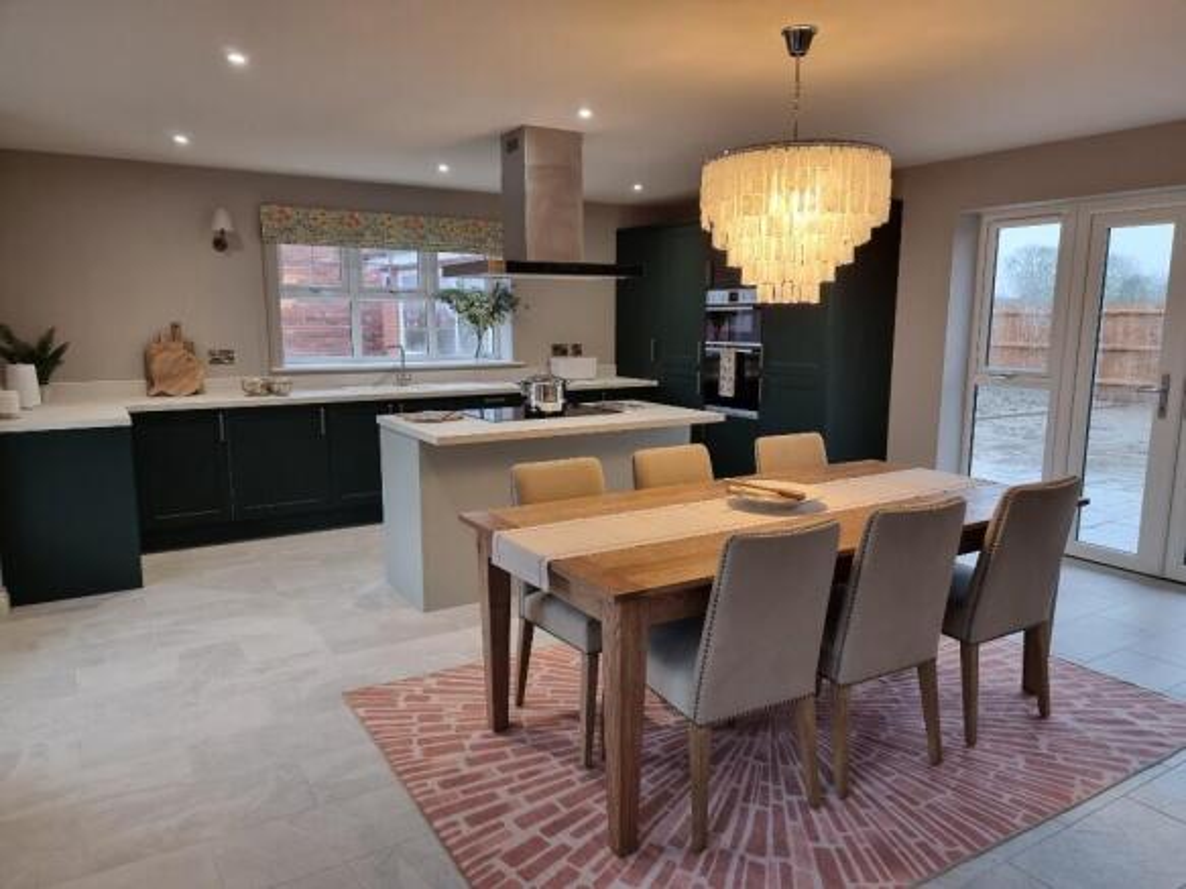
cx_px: 593
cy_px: 444
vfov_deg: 56.8
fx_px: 822
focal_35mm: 24
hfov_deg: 71.6
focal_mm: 6.7
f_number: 1.8
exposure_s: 1/100
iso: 160
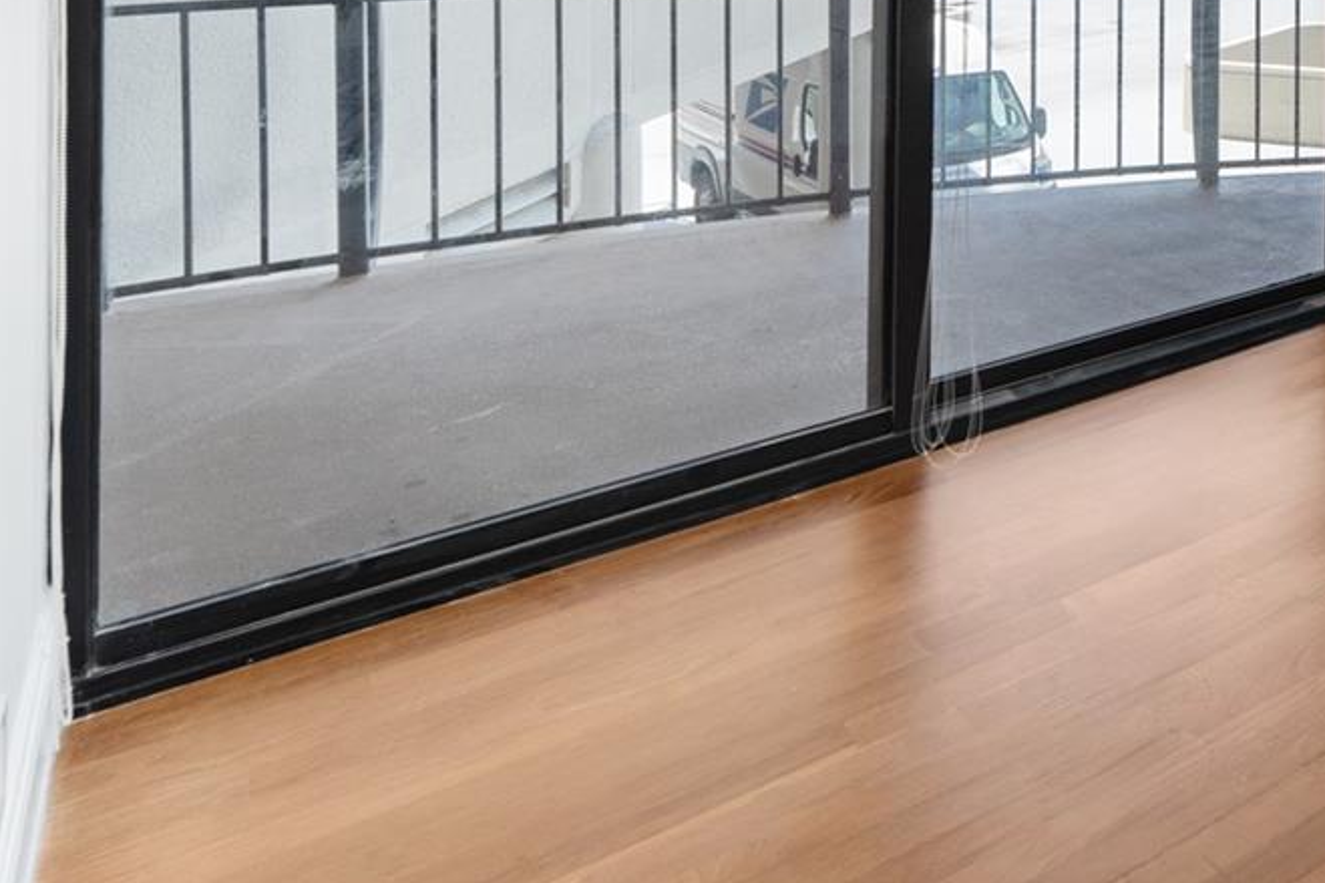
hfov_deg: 42.1
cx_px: 1504
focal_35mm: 34
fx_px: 1251
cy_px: -149
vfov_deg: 32.7
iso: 640
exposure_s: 1/30
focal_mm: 14
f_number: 9
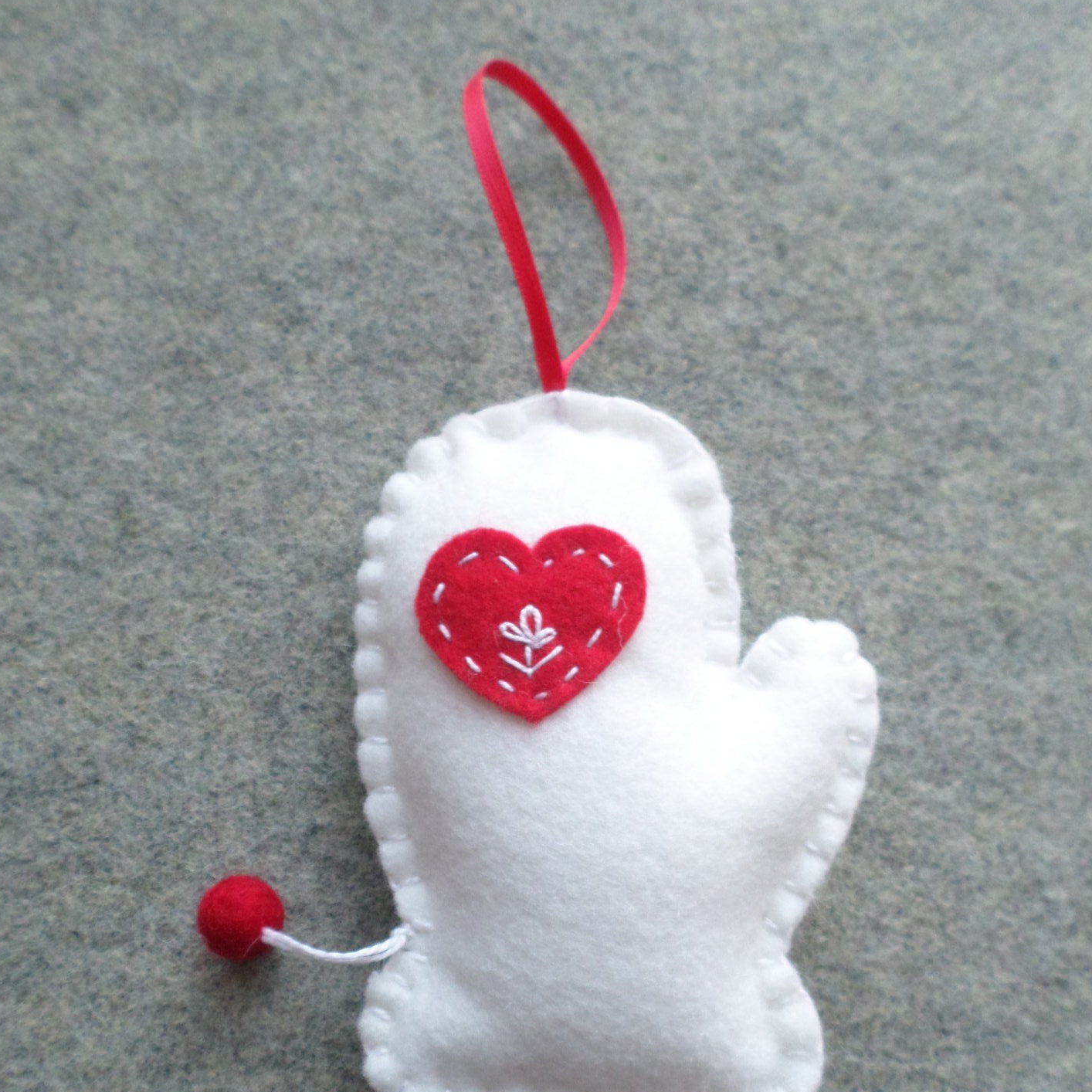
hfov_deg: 54.0
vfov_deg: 53.4
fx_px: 1071
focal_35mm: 30
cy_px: 683
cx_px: 549
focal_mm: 4.5
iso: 160
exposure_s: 1/30
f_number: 2.5
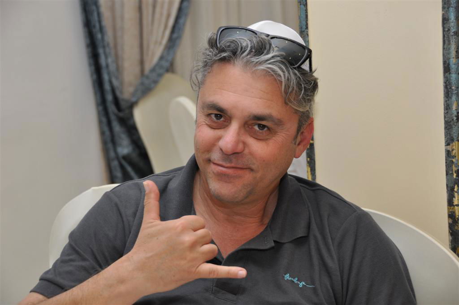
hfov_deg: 24.2
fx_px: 1070
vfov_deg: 16.2
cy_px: 152
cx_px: 230
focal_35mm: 84
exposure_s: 1/125
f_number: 4.8
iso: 400
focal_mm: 56
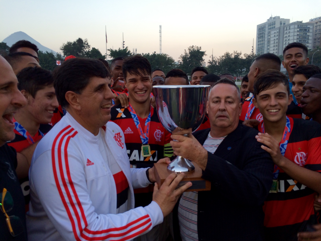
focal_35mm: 29
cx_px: 160
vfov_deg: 48.2
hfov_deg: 61.7
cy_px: 120
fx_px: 269
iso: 32
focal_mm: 4.15
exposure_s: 1/64
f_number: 2.2
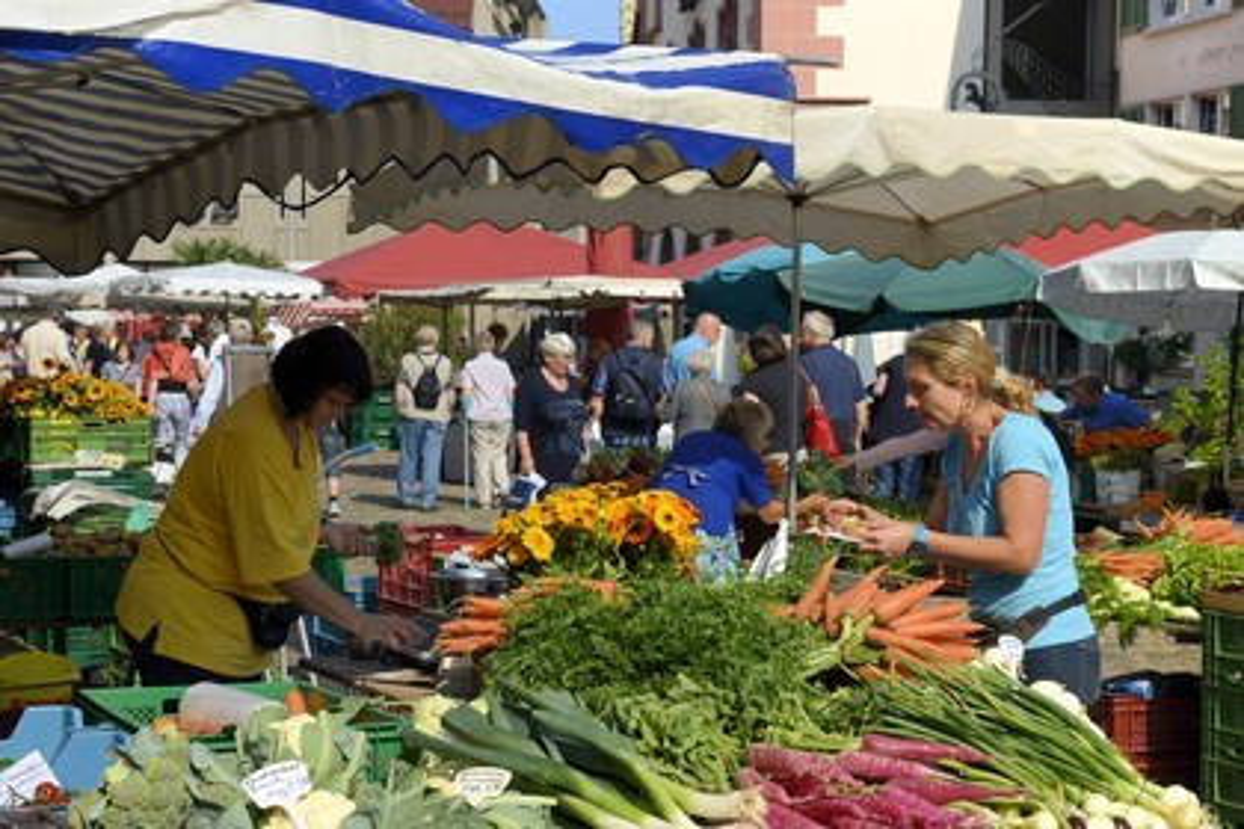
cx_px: 622
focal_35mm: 58
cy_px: 414
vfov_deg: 23.4
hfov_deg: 34.5
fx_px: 2004
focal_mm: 58
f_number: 11
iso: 200
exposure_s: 1/200
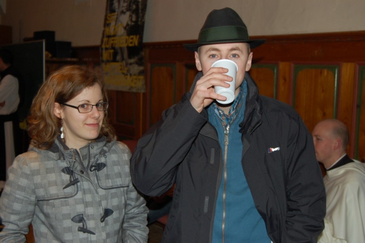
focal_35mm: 48
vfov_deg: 28.0
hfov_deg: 41.1
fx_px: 486
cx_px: 182
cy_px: 122
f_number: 4.5
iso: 400
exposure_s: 1/60
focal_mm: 32
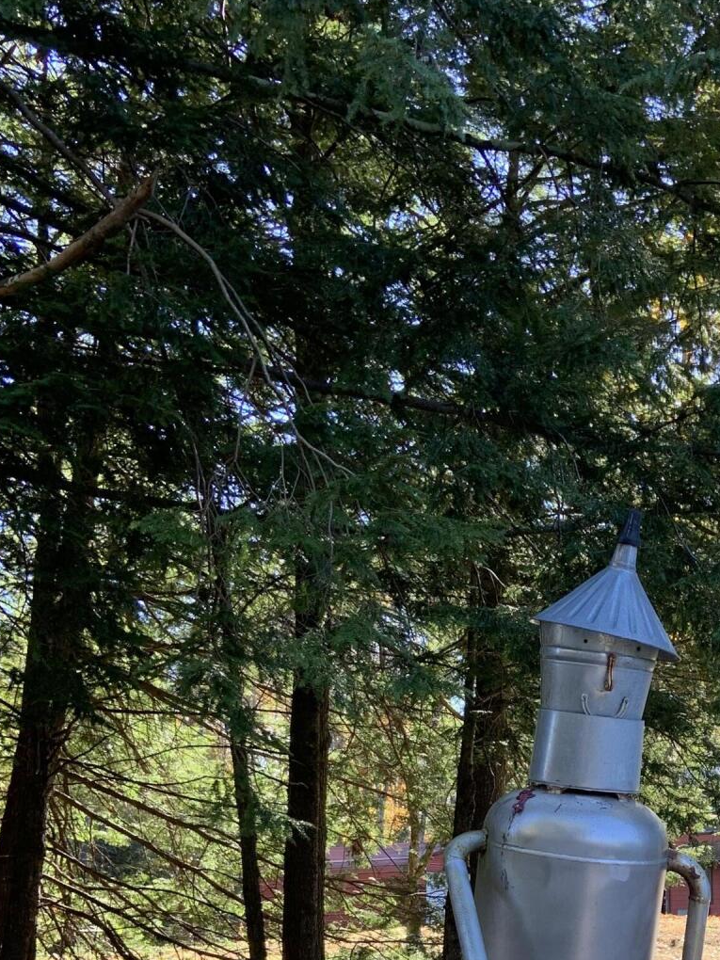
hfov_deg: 27.3
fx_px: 1414
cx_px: 679
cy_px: 855
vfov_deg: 35.4
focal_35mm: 51
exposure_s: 1/123
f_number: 1.8
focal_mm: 4.25
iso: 25
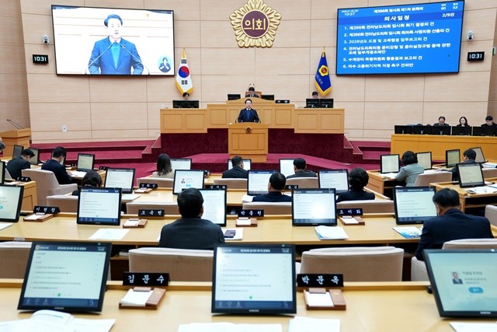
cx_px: 248
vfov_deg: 36.0
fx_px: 511
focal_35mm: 37
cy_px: 166
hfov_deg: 51.9
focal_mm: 37
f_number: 3.2
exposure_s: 1/160
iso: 1600
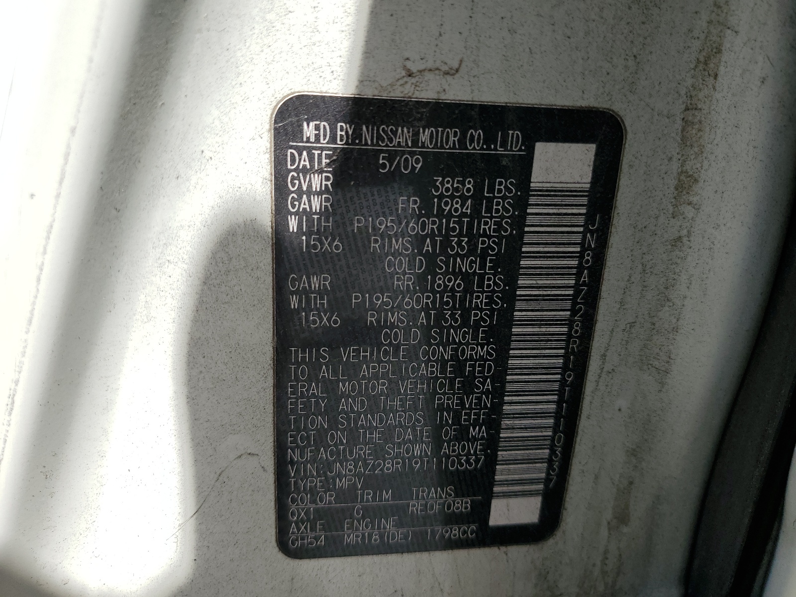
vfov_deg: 53.1
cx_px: 398
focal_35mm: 26
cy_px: 298
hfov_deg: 67.3
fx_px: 598
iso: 50
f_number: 1.5
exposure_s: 1/1667
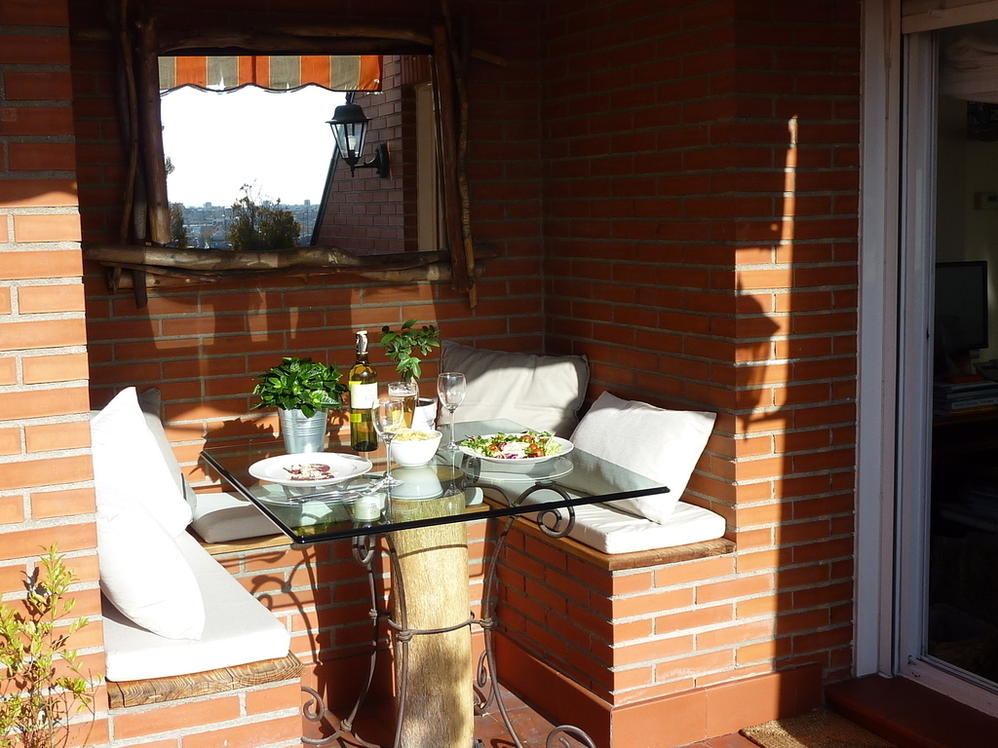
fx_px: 1269
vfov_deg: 32.9
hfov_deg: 42.9
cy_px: 374
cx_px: 499
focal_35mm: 44
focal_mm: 5
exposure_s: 1/500
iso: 80
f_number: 4
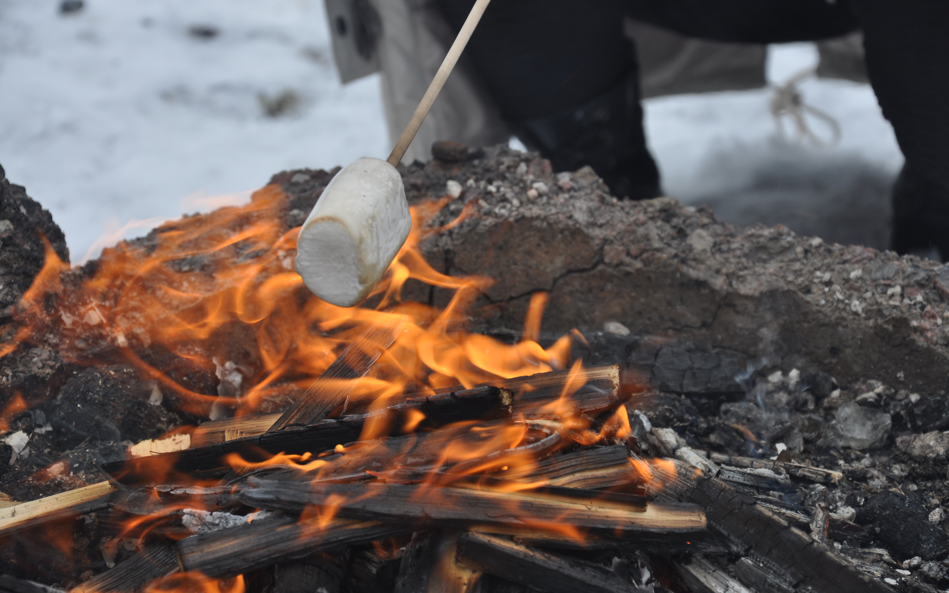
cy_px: 300
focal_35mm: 141
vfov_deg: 9.3
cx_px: 474
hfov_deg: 14.8
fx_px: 3647
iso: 200
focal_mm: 92
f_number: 9
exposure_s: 1/320
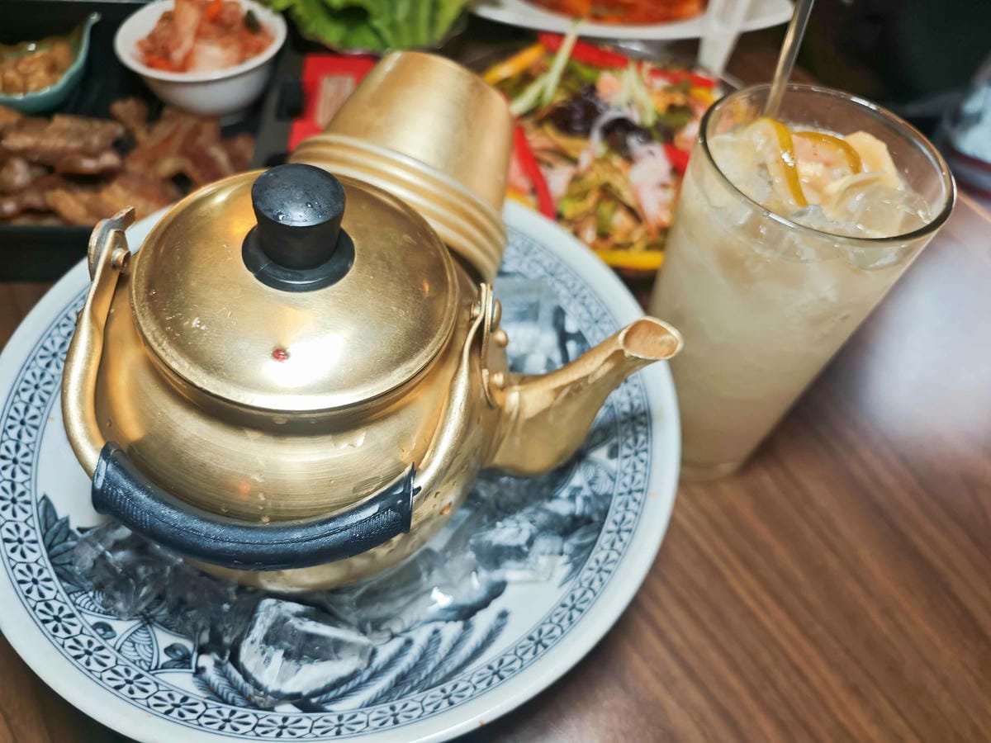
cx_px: 496
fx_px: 658
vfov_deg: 58.9
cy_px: 372
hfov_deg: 73.9
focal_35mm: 23
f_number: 2
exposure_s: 1/360
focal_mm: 8.72
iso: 800
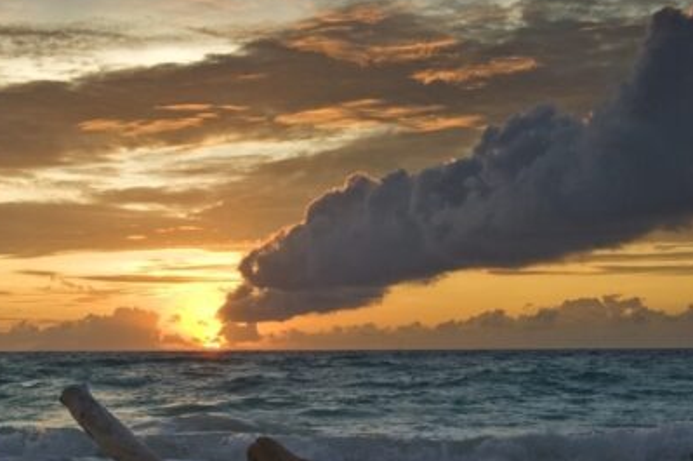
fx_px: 1480
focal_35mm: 77
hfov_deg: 26.1
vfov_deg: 17.6
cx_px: 203
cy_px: 335
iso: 800
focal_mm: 40
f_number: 22
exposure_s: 1/125
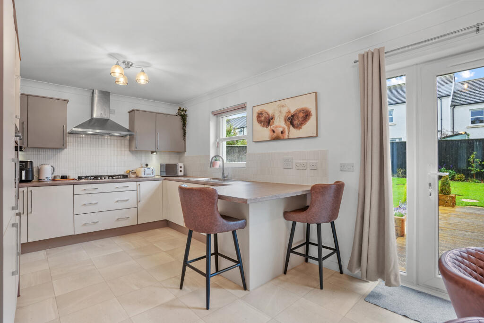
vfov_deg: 70.5
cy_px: 162
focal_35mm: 17
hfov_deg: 93.3
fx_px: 229
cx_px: 242
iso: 250
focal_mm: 17
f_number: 8
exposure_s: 1/2.5
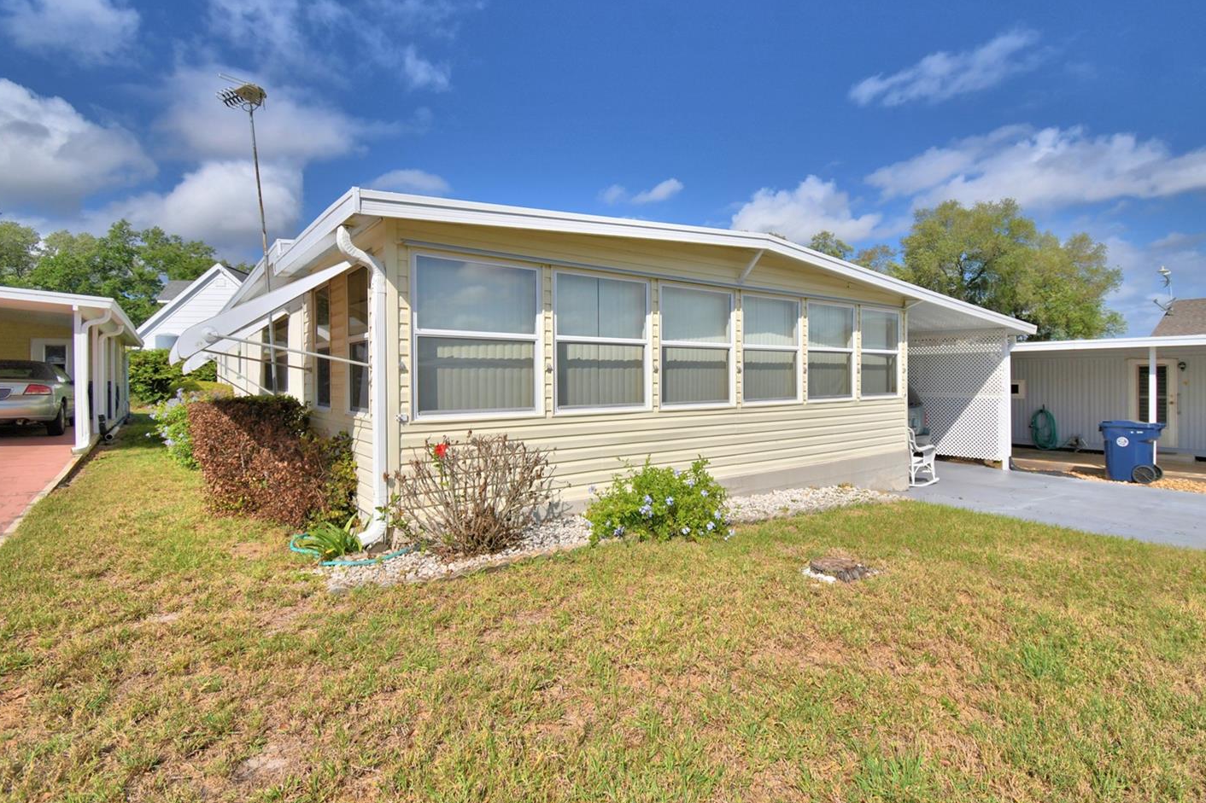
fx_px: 569
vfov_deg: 70.4
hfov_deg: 93.1
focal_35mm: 17
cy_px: 383
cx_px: 646
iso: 100
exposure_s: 1/2000
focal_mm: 10
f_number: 4.5
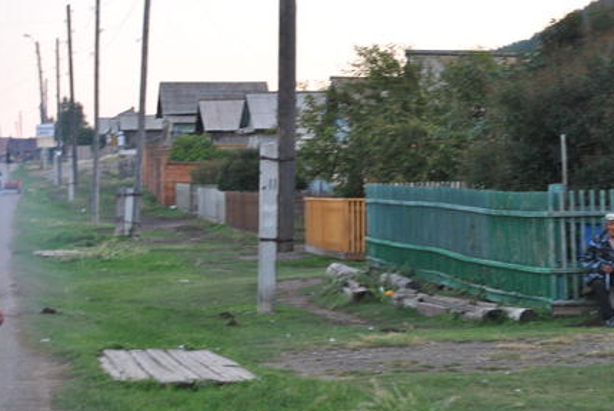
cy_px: 121
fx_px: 2096
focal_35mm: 123
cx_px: 451
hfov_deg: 16.6
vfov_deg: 11.2
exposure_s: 1/50
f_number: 5.6
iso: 200
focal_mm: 55
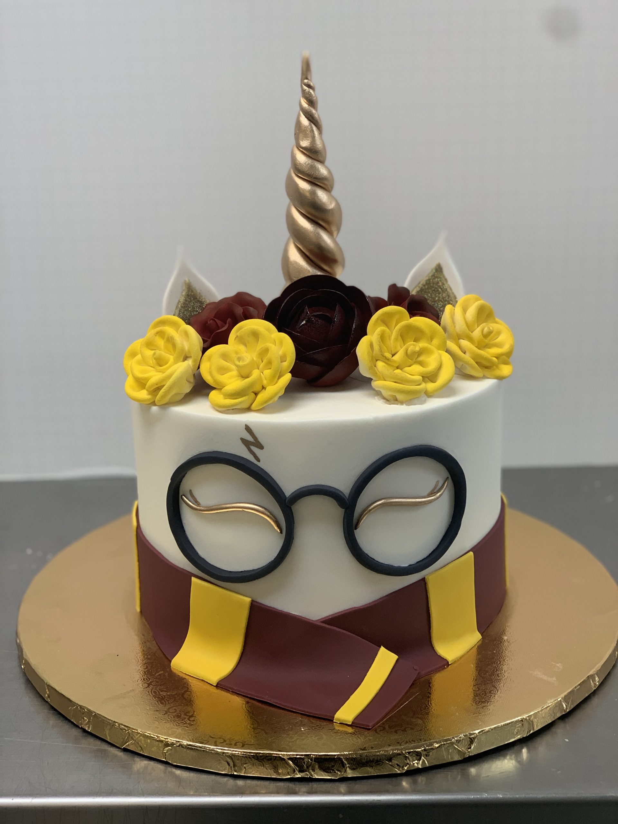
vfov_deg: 36.8
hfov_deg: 28.0
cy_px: 412
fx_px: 1238
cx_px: 309
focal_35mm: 52
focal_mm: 6
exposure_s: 1/120
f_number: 2.4
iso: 80
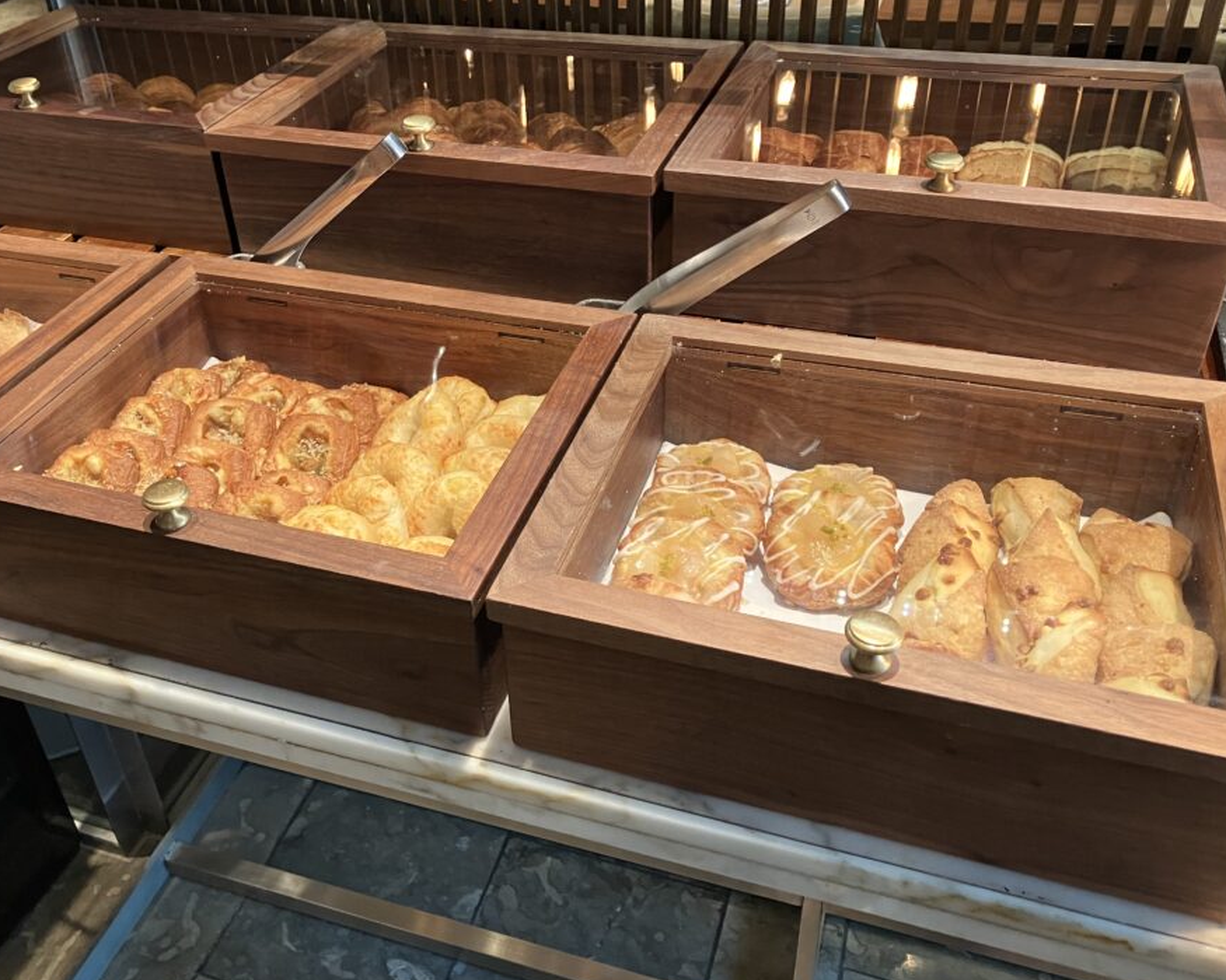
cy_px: 459
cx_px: 545
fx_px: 1161
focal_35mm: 32
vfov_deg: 45.8
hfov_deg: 55.5
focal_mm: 3.99
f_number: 1.8
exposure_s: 1/50
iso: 160
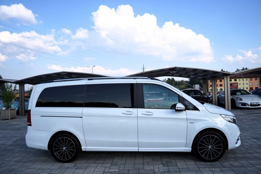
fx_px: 174
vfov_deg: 53.1
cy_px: 87
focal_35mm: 24
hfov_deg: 73.8
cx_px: 130
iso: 100
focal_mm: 24
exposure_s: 1/1600
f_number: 2.8
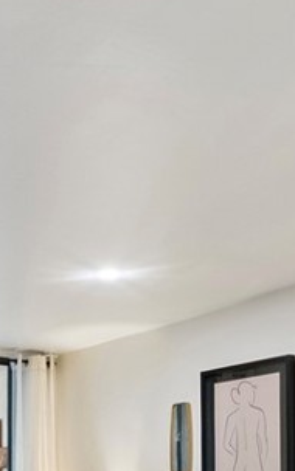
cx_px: 11
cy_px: 512
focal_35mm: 55
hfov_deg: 22.8
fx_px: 707
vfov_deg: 32.6
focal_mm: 16
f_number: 9
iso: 5000
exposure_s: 1/8
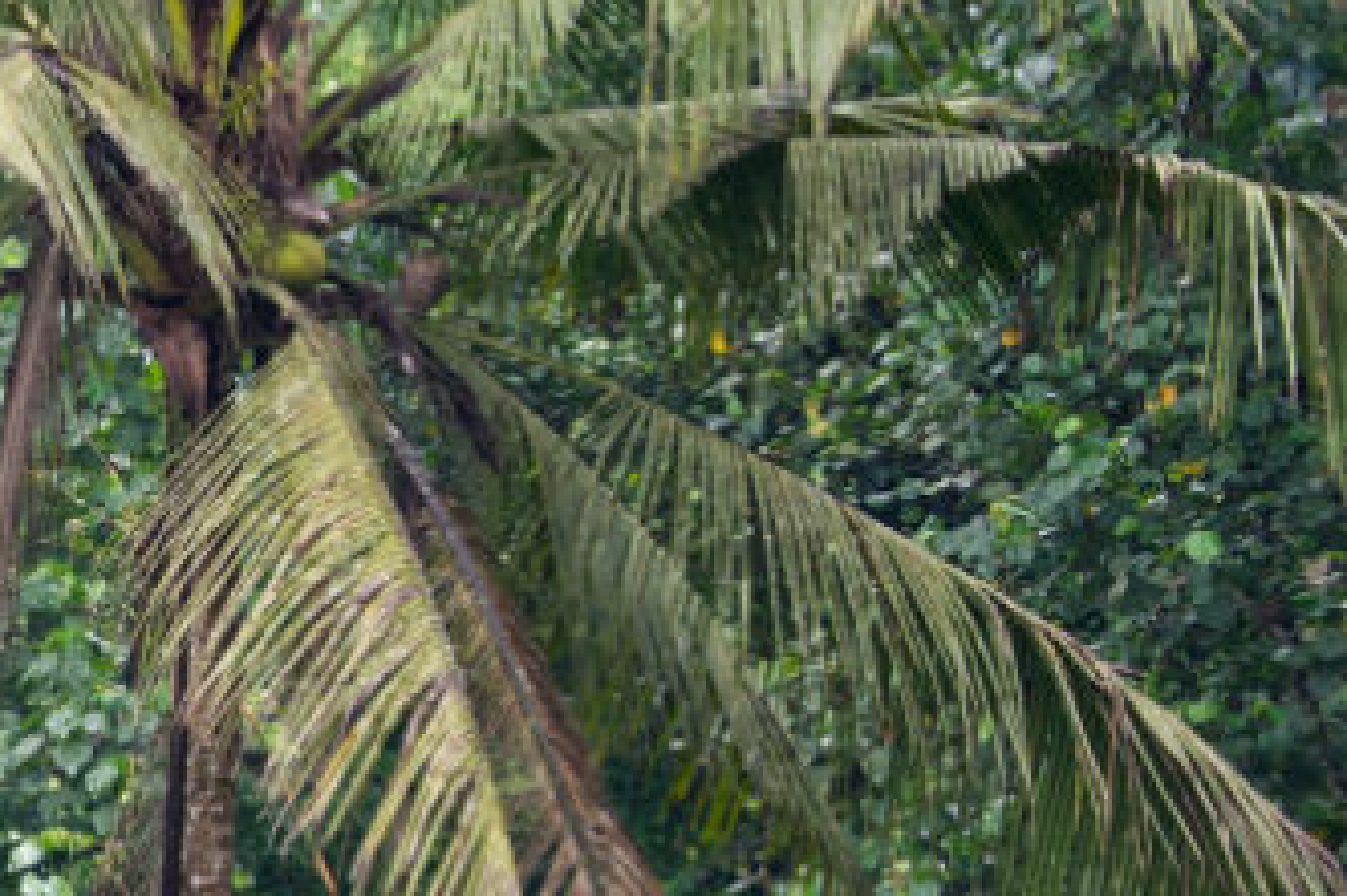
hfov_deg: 3.5
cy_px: 523
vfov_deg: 2.4
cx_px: -921
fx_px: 21802
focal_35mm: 583
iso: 250
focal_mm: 86
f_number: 5.6
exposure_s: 1/125
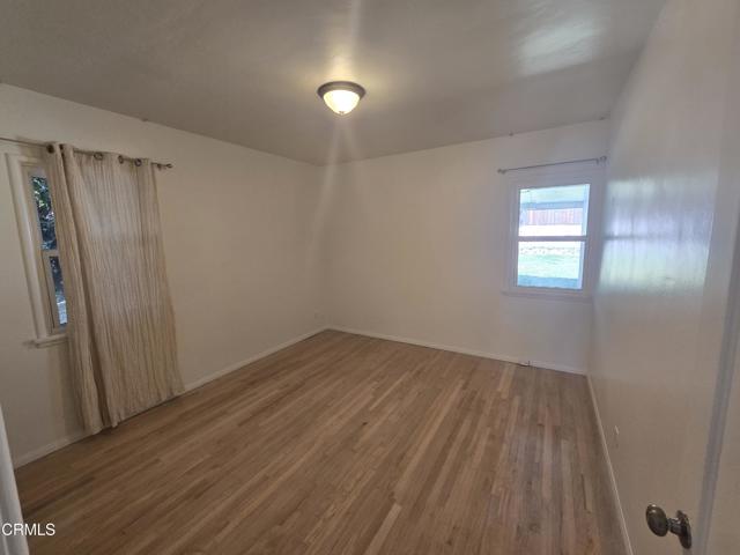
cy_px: 278
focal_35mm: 13
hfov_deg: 106.2
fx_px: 278
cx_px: 370
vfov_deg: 89.9
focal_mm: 2.2
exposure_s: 1/60
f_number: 2.2
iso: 125
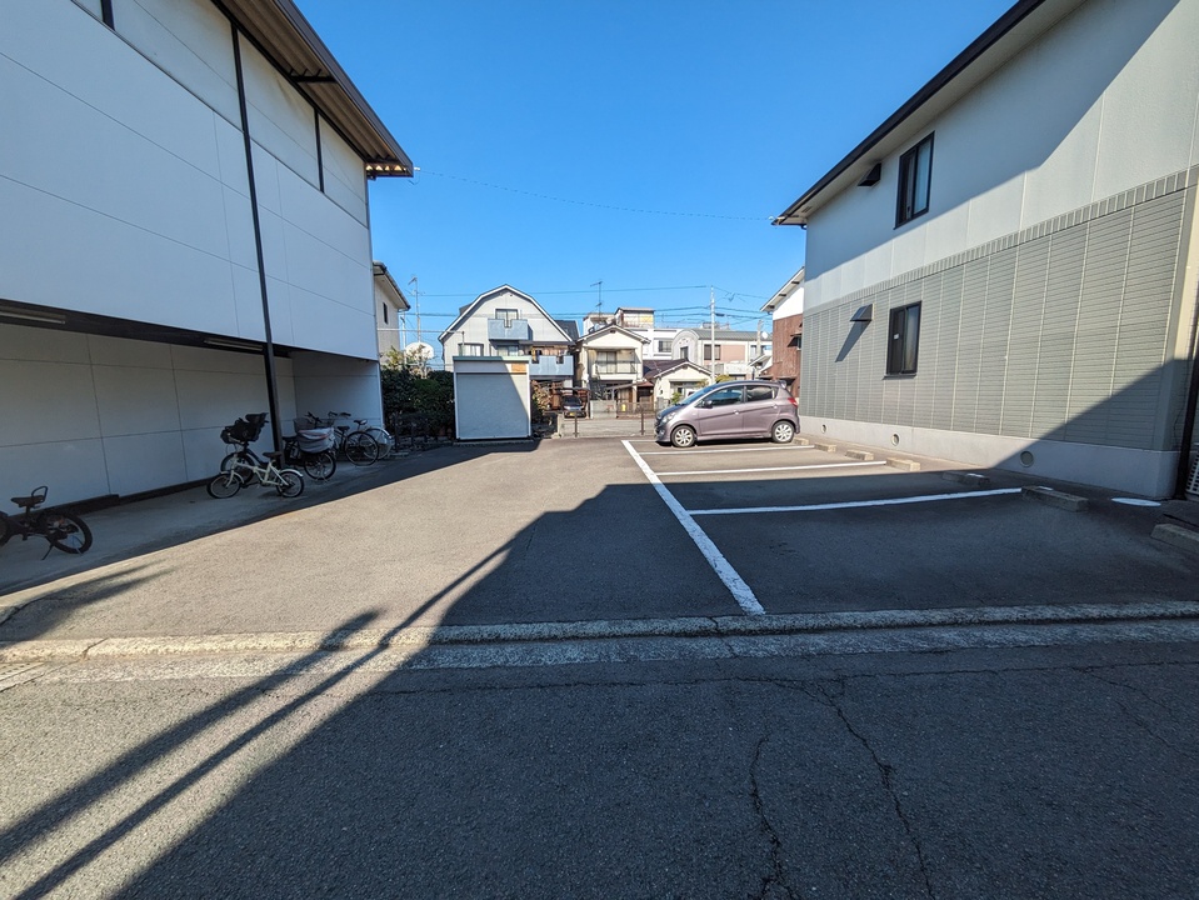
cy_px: 450
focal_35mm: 14
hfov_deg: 102.0
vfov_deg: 85.7
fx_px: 485
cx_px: 600
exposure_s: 1/1094
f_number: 2.2
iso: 44
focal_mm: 1.83
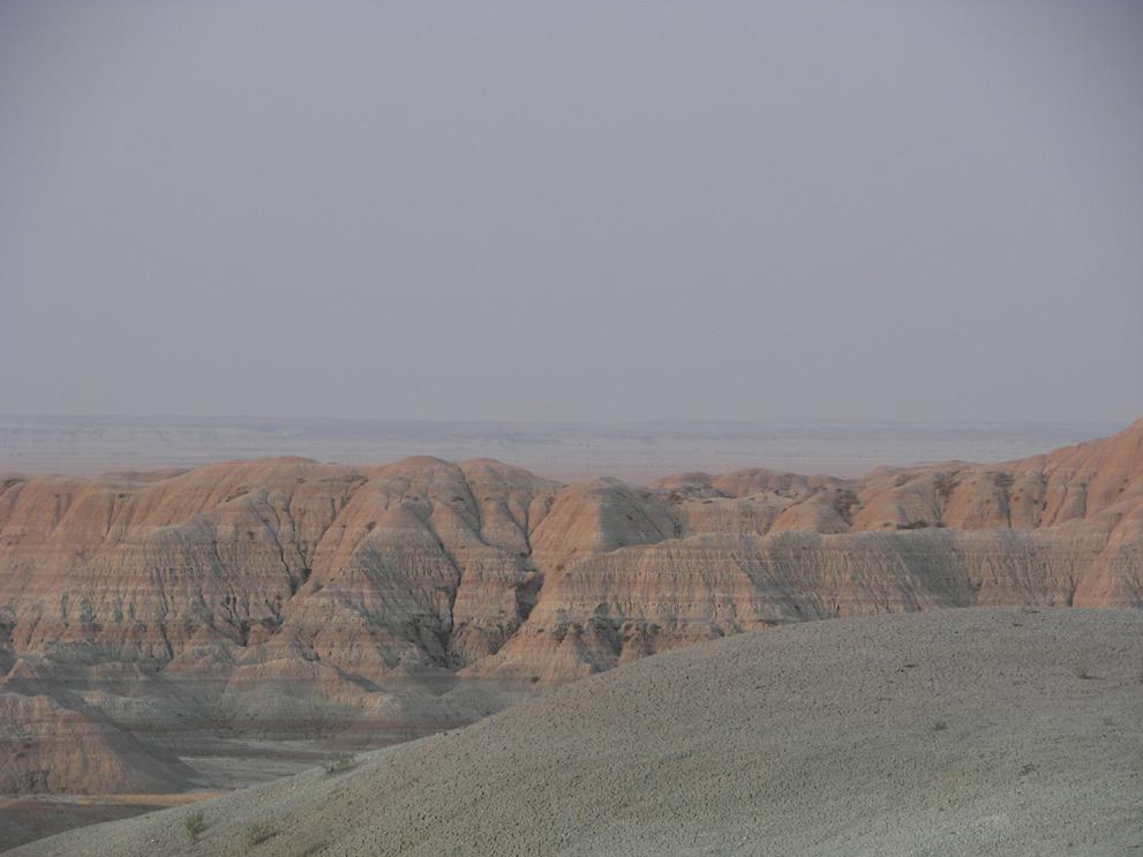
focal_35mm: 214
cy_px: 438
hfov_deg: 9.2
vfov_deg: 6.9
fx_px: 7065
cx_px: 572
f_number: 3.6
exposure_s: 1/125
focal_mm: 34.4
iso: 64
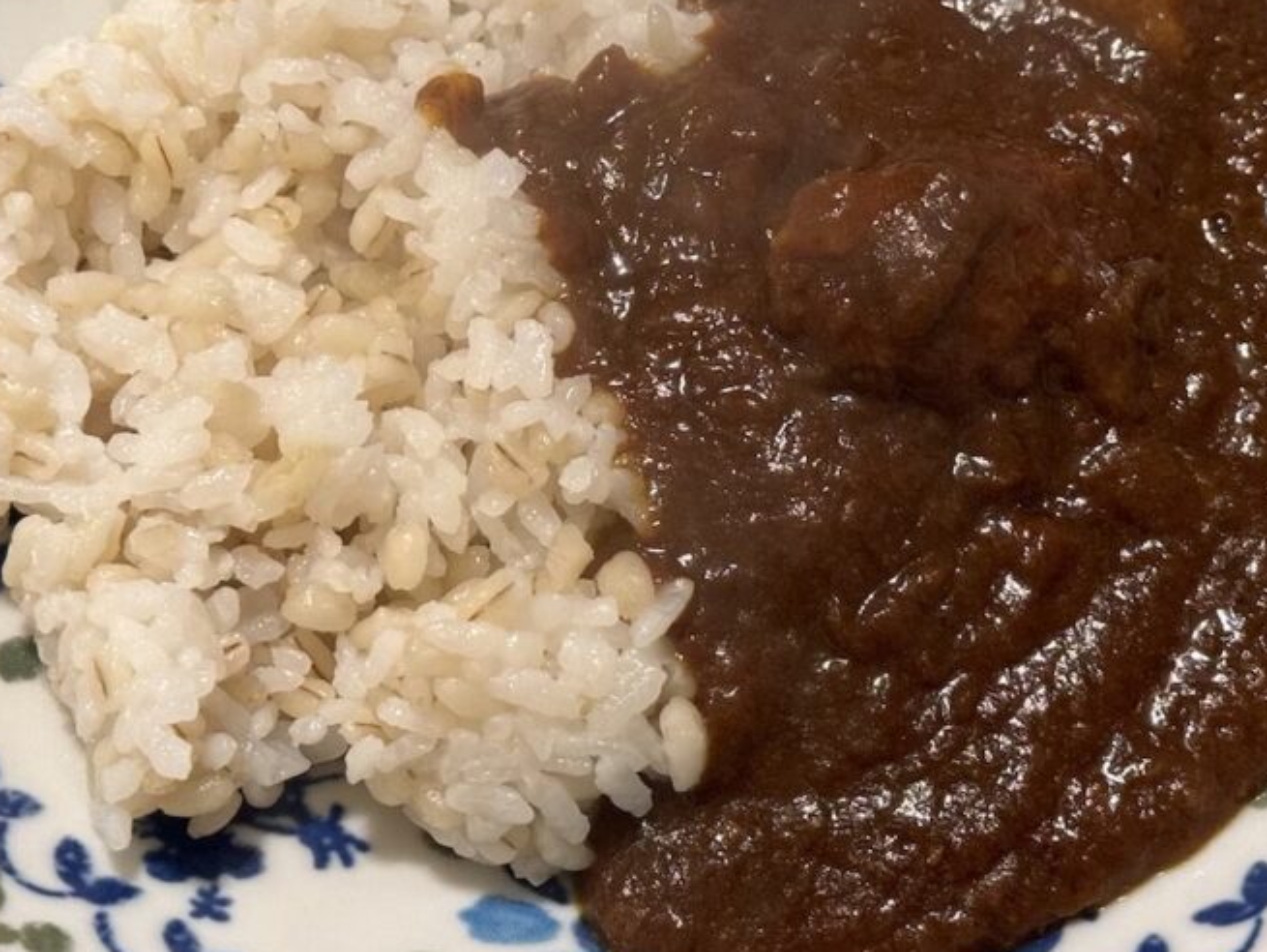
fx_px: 2747
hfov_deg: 25.9
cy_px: 321
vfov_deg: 19.6
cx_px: 783
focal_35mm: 75
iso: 320
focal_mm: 6.86
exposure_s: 1/33
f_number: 1.78
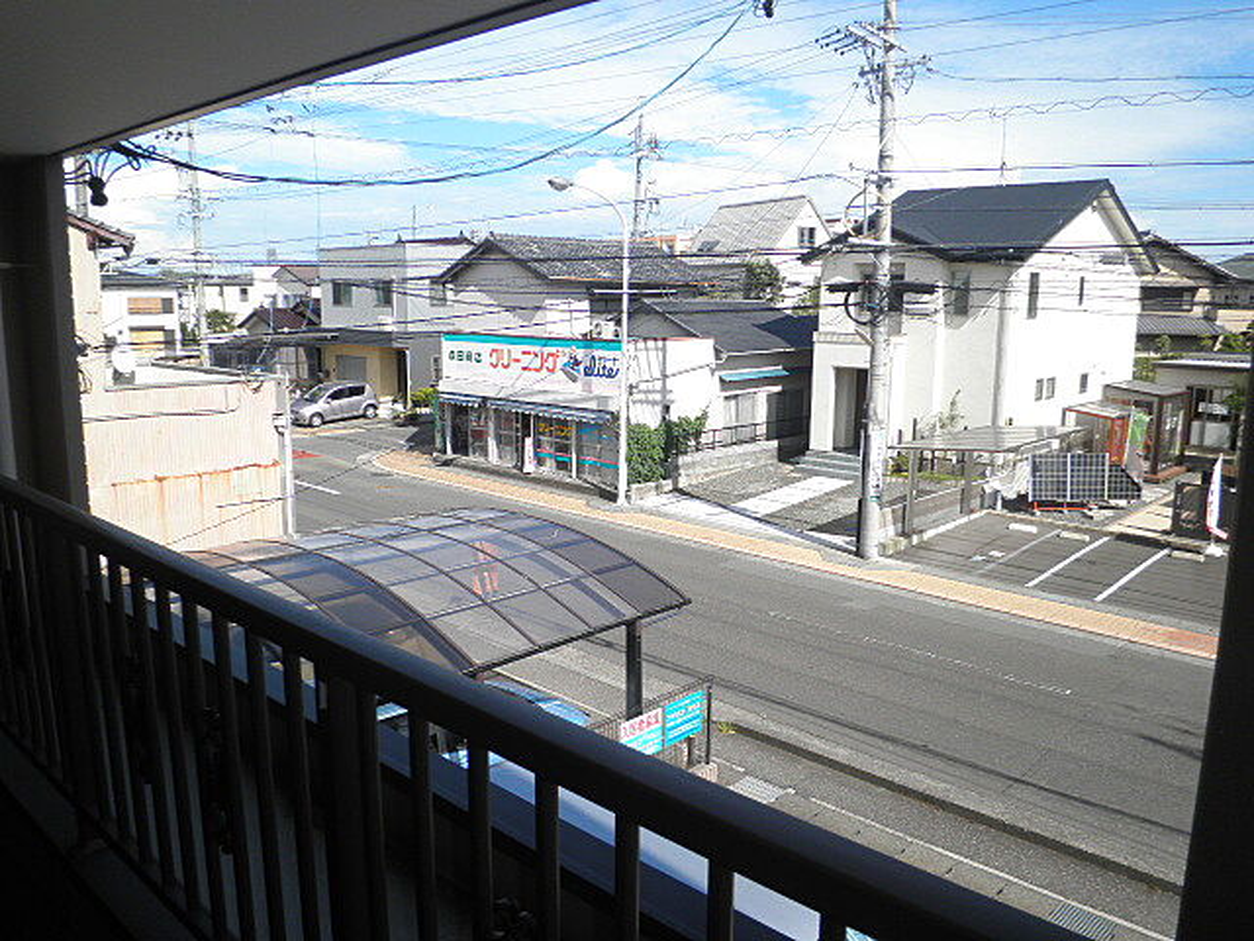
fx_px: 942
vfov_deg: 53.1
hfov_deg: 67.3
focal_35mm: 26
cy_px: 470
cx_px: 627
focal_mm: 4.7
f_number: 7.9
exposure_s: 1/125
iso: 64
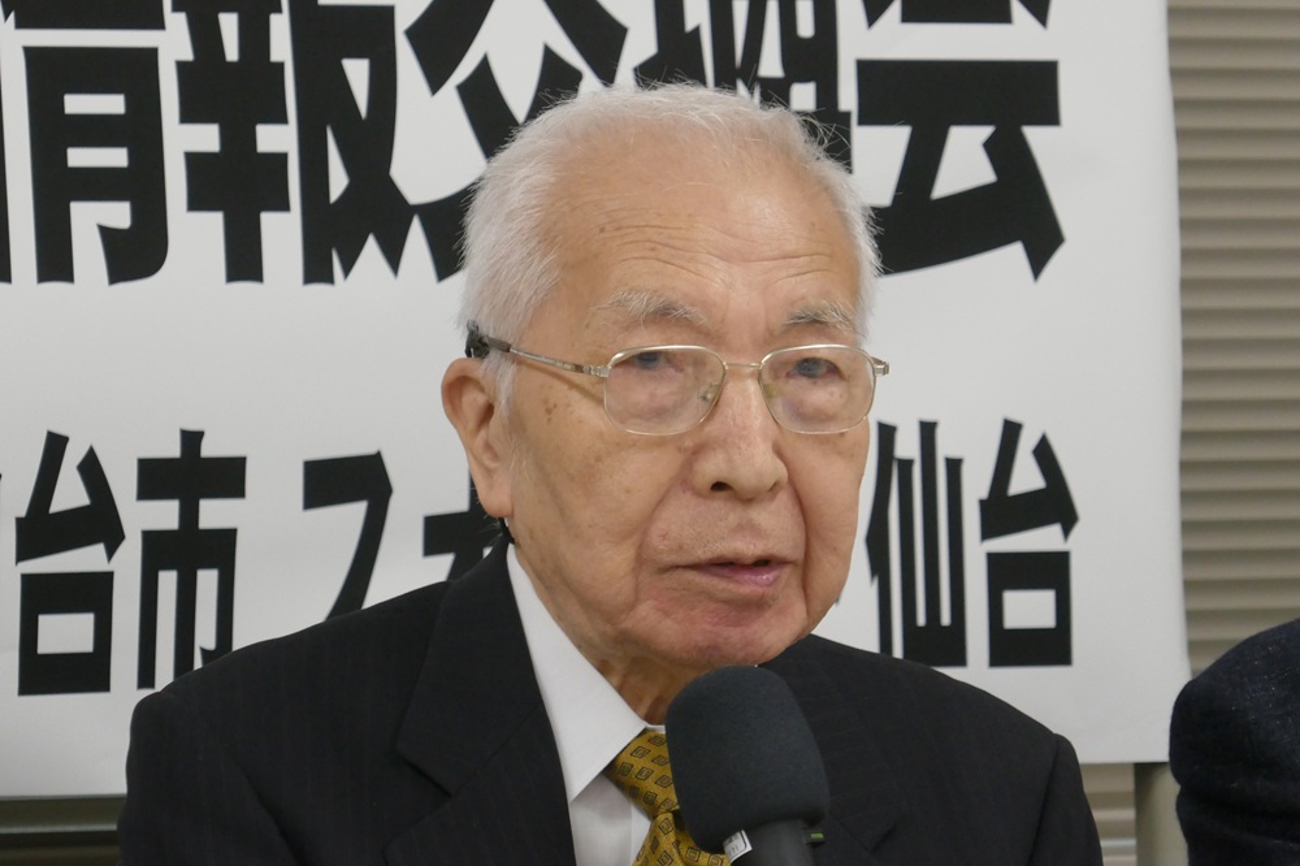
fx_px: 5956
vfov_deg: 8.3
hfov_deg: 12.5
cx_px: 650
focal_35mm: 165
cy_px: 433
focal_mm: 60.3
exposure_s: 1/80
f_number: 5.9
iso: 1600
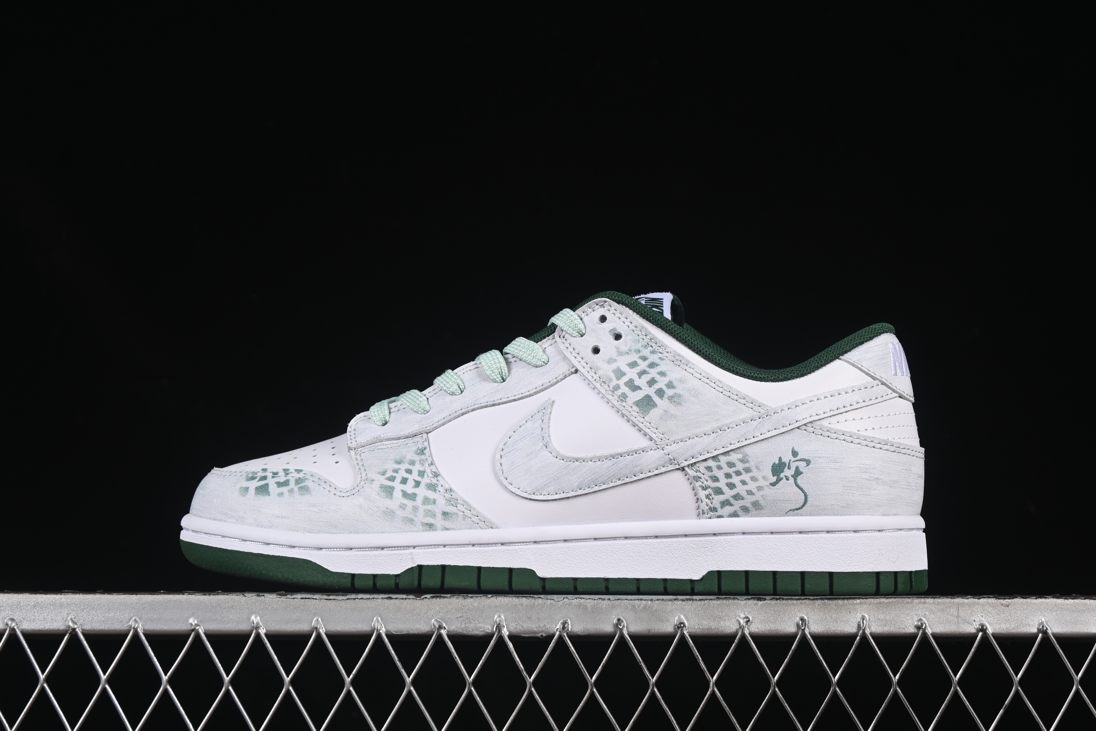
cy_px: 366
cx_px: 548
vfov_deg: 18.2
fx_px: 2283
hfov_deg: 27.0
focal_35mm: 75
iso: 160
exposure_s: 1/80
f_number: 8
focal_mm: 50
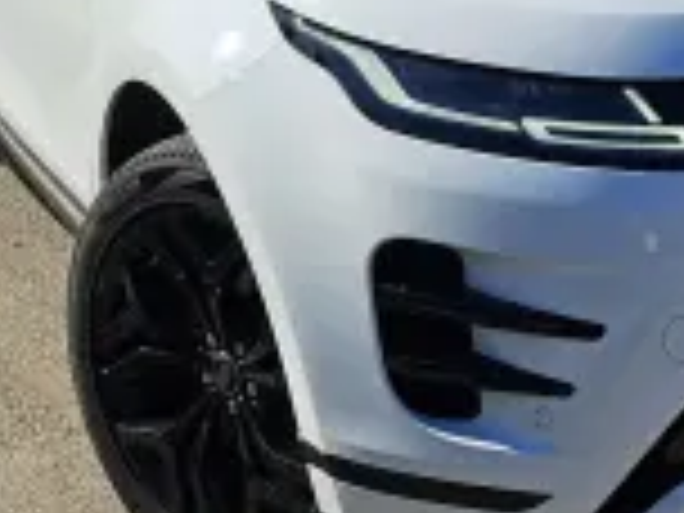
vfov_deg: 25.4
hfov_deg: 32.2
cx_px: 608
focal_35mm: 57
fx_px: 1126
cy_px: 135
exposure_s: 1/5000
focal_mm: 5
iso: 50
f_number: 1.8
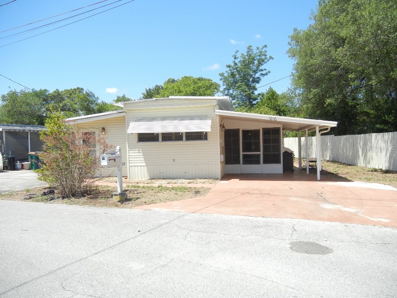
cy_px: 149
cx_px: 198
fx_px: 344
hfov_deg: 60.0
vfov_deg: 46.8
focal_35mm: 30
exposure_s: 1/277
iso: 160
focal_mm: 5.4
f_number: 7
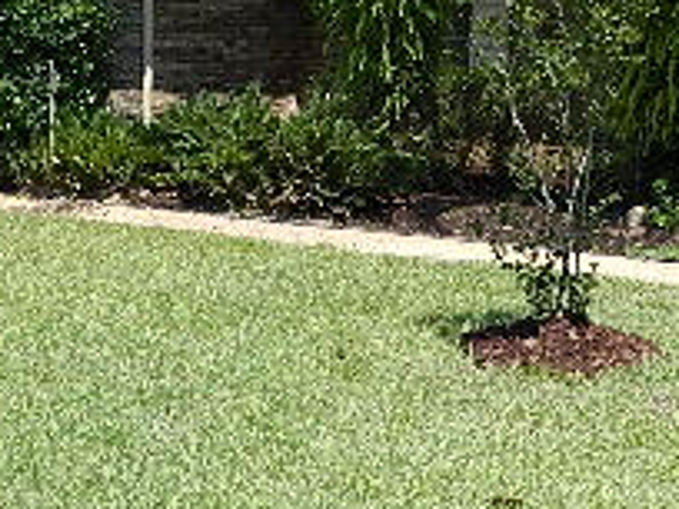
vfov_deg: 20.0
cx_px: 323
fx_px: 1412
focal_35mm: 72
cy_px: 47
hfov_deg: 27.0
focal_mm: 4
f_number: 3.4
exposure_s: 1/1000
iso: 160
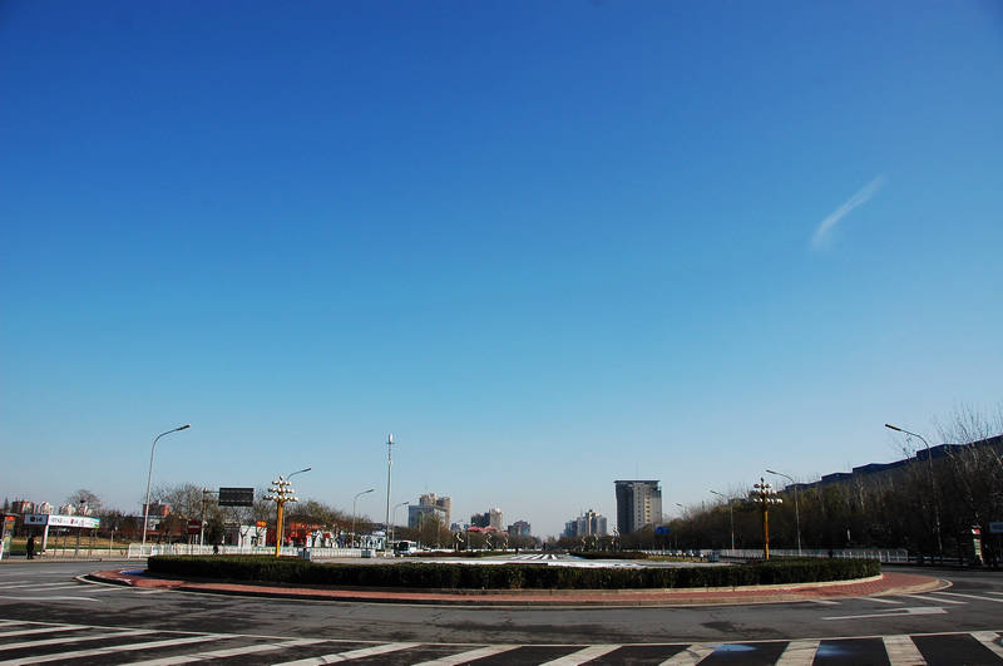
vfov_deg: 47.8
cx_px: 502
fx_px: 751
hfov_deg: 67.5
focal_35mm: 27
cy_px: 333
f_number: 7.1
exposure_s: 1/1000
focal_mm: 18
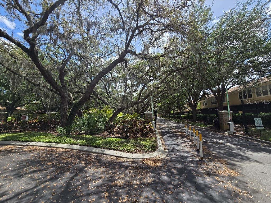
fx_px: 102
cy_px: 102
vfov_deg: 89.9
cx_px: 136
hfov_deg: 106.2
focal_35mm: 13
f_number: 2.2
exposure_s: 1/1395
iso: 50
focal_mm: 2.2
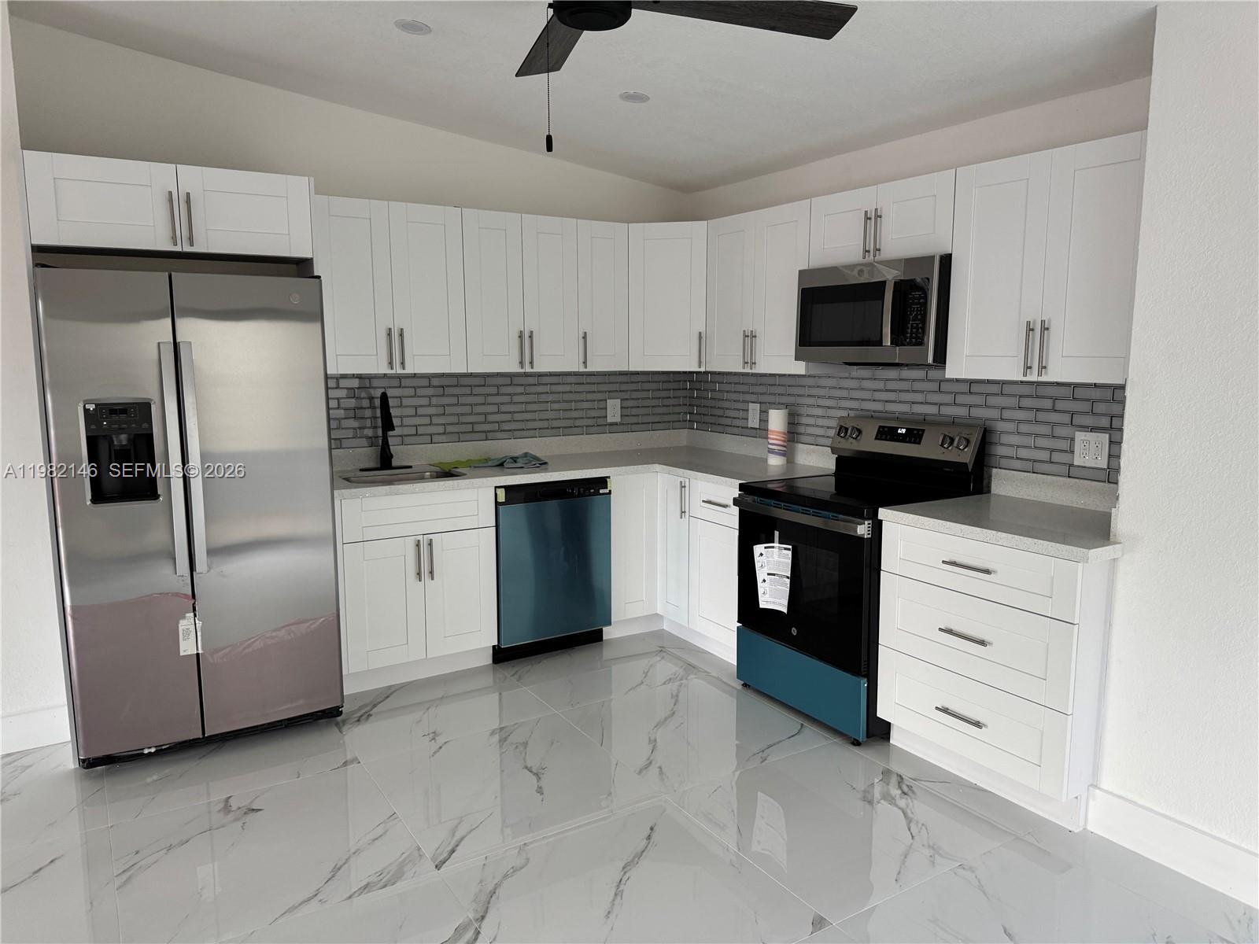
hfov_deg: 71.6
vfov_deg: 56.8
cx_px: 630
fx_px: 873
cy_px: 472
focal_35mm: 24
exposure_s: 1/100
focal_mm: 6.76
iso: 200
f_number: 1.78
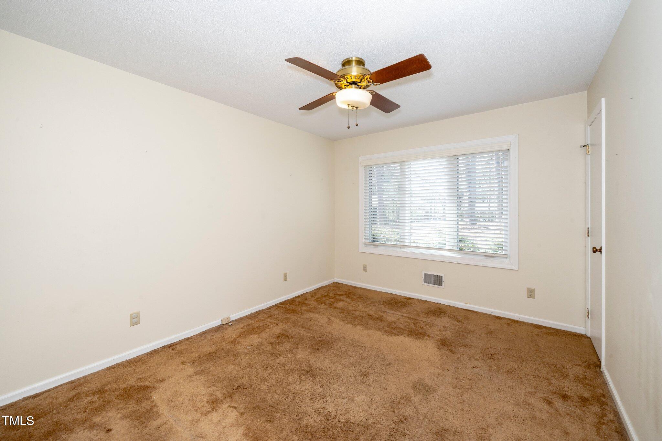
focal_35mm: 14
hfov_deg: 104.3
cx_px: 331
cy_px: 220
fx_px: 257
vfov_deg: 81.2
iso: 640
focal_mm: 14
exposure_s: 1/40
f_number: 11
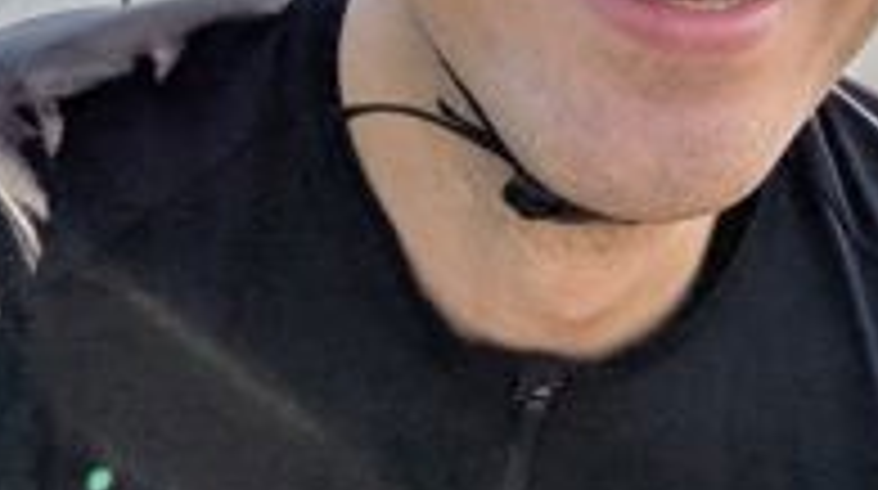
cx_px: 774
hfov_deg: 29.5
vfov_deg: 15.1
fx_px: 1604
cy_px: -393
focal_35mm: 69
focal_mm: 2.74
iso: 42
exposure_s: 1/4785
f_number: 2.2
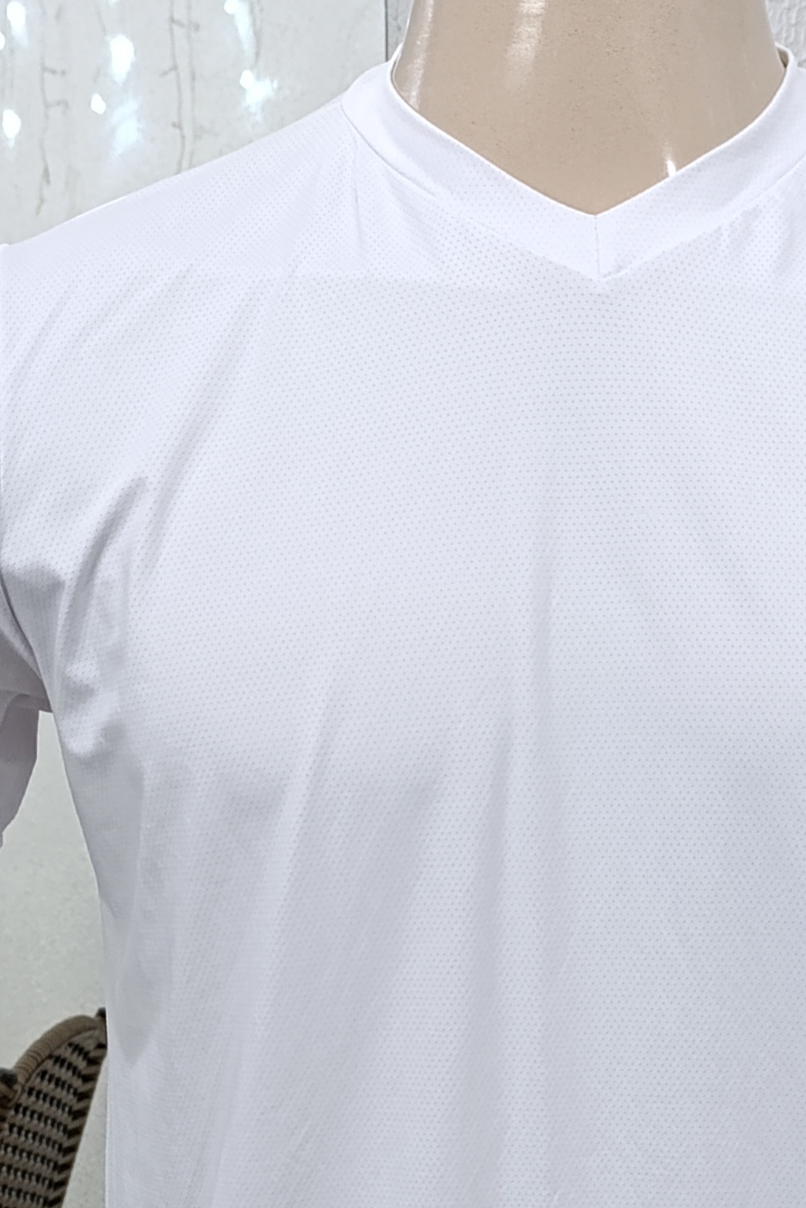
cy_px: 1162
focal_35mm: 73
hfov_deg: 18.7
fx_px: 2451
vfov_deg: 26.5
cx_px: 366
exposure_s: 1/60
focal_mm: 6.14
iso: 1000
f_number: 1.6
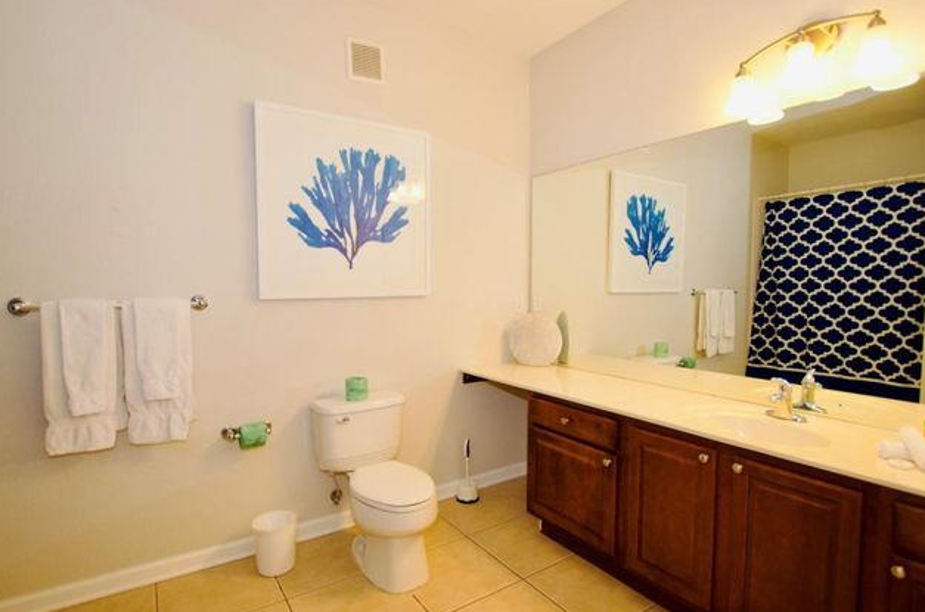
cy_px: 310
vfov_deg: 65.5
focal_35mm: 19
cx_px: 474
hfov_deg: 88.3
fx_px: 476
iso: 400
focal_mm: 11
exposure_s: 1/60
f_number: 4
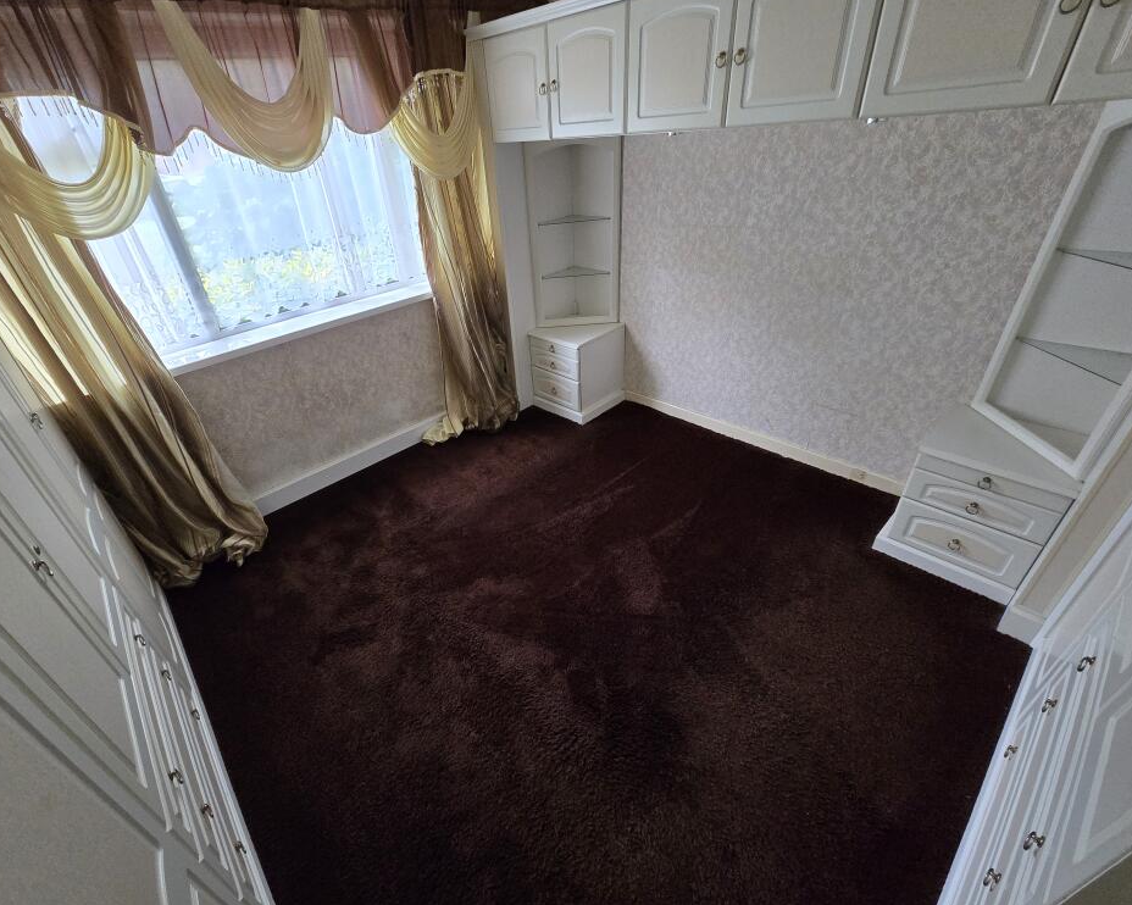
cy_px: 459
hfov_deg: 100.5
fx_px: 469
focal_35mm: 14
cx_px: 516
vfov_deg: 88.0
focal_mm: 2.2
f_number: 2.2
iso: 640
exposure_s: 1/100
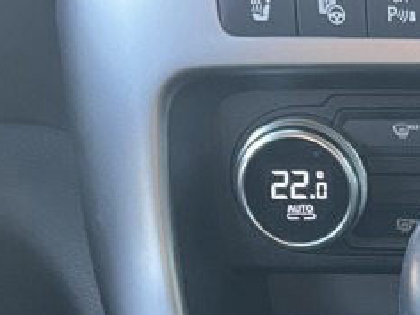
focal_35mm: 88
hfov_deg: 20.5
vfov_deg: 15.7
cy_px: 447
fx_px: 1068
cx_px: 530
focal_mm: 5.1
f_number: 1.6
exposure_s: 1/60
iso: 400
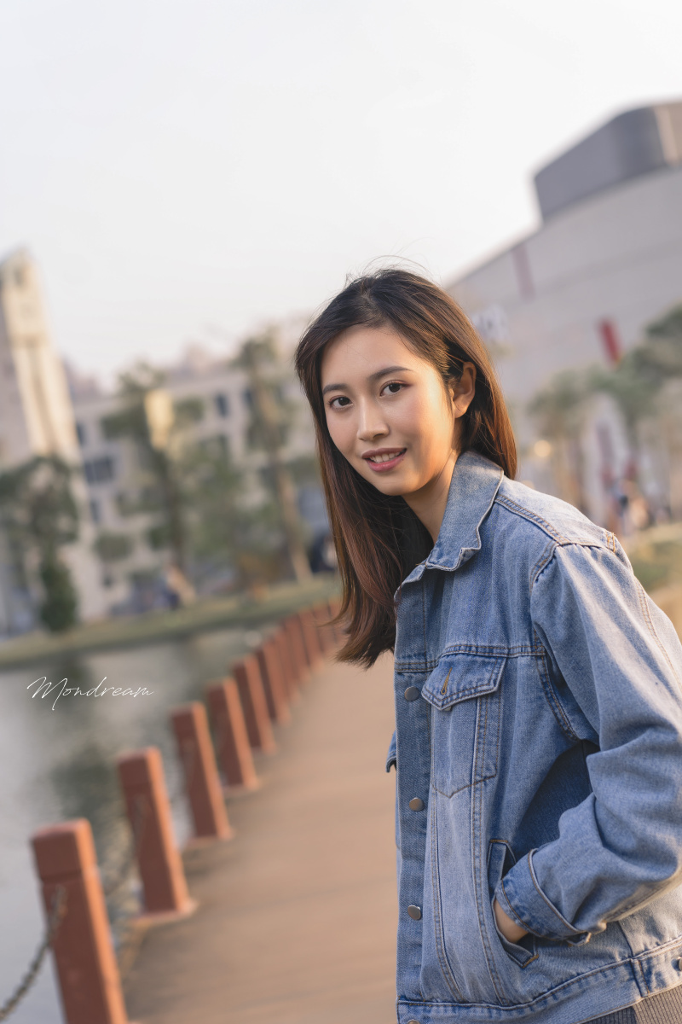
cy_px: 512
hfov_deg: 24.6
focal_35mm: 55
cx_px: 341
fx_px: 1563
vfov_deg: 36.2
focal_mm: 55
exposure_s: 1/160
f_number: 2.8
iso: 50
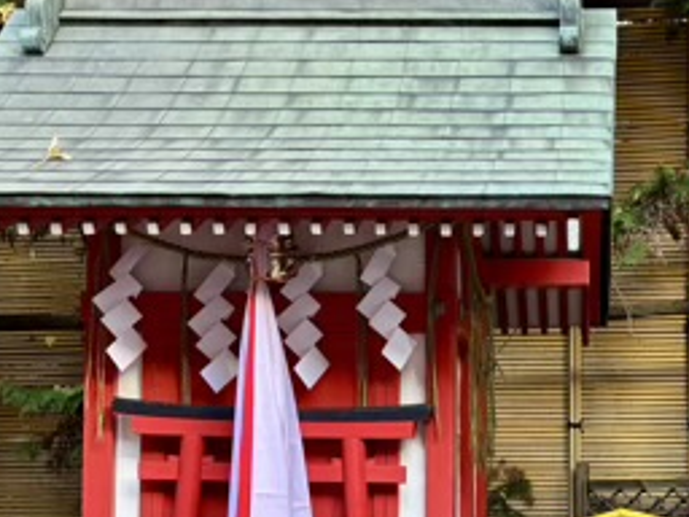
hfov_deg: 26.7
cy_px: 510
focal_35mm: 71
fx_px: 1413
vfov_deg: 20.1
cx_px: 584
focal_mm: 5.96
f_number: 1.6
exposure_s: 1/121
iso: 80
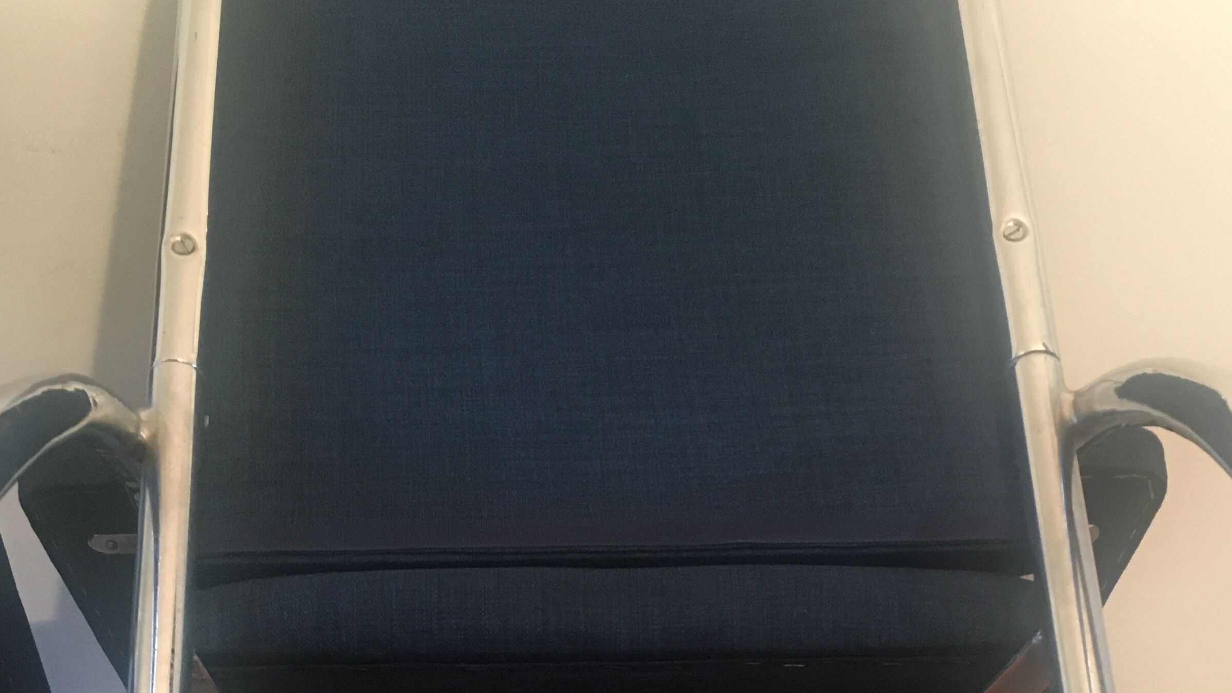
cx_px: 628
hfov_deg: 39.2
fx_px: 1731
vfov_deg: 20.1
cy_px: 975
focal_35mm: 53
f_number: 2.2
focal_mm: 4.15
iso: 160
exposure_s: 1/33
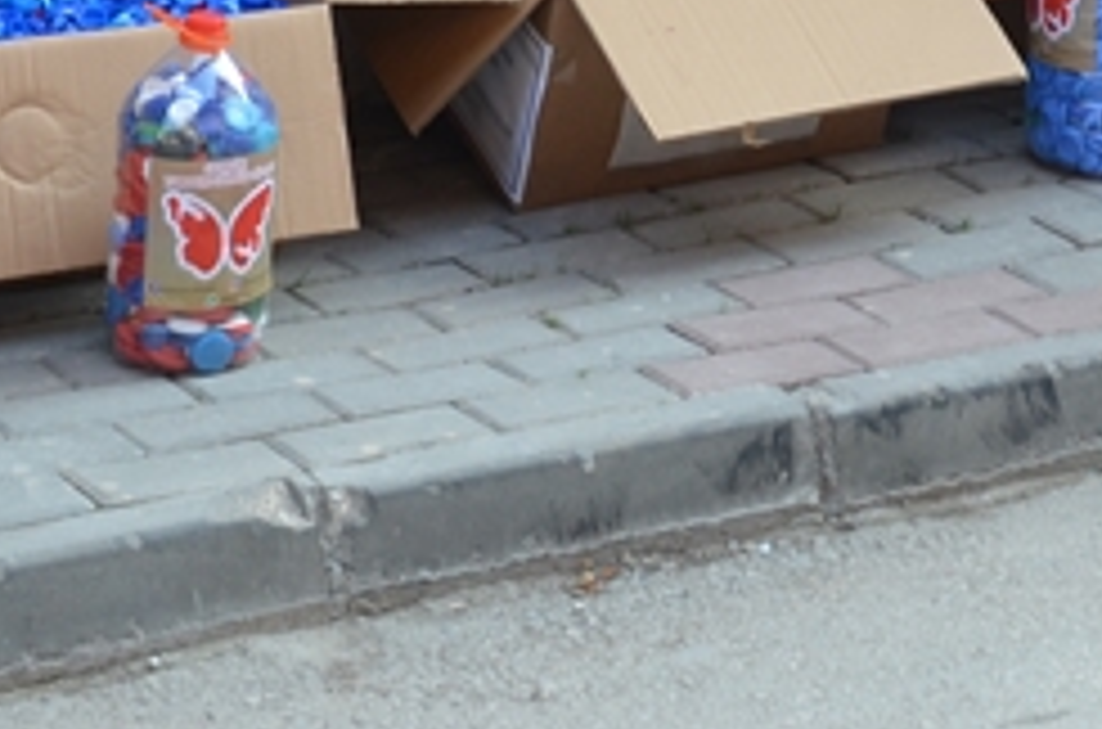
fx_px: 4488
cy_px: -670
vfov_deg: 8.8
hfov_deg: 14.0
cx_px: 702
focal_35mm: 147
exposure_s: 1/125
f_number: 5.6
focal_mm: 24
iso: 280
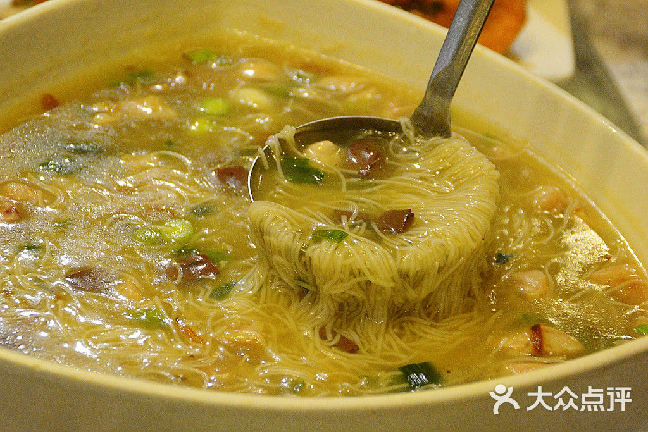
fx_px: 2322
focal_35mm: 129
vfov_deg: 10.6
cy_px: 216
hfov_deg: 15.9
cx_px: 324
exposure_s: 1/100
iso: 3200
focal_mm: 86
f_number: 8
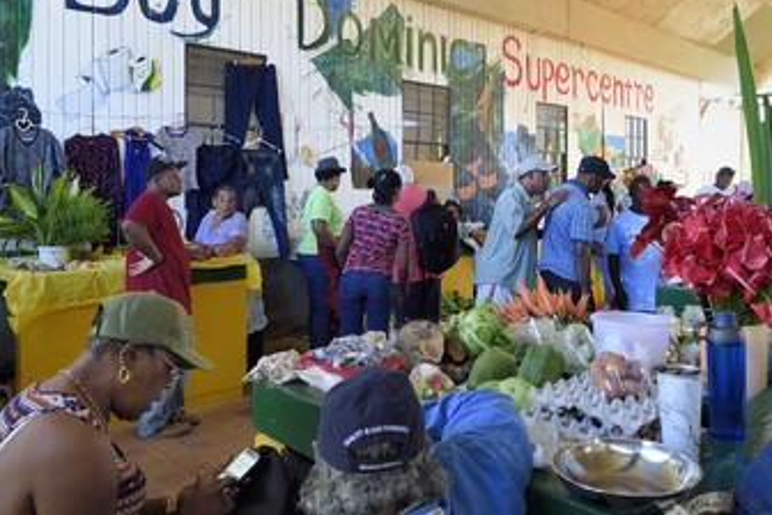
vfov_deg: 43.3
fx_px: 643
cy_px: 195
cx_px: 446
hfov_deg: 61.6
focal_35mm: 30
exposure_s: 1/60
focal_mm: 24
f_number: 8
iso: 1600
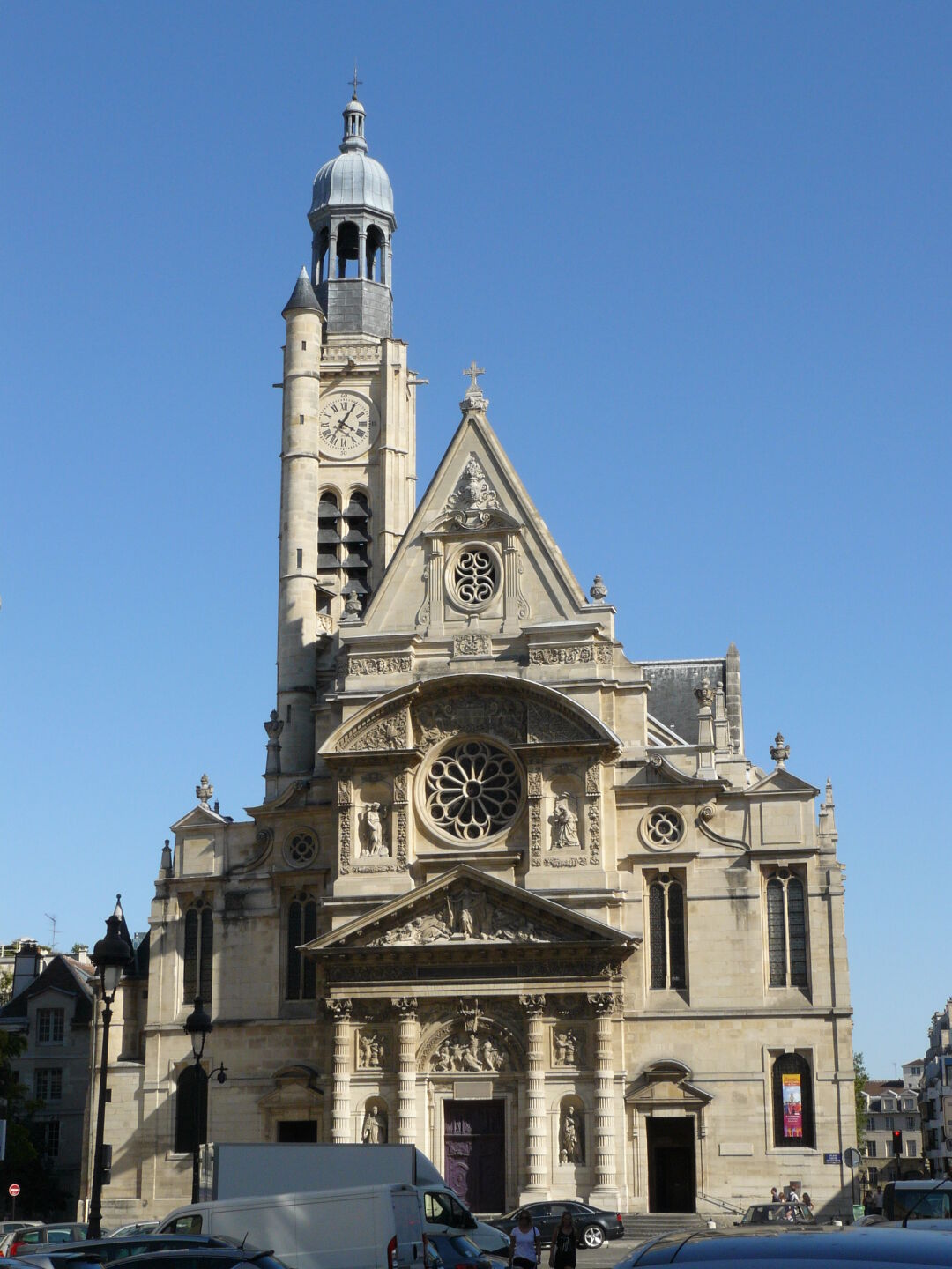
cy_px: 634
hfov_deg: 22.9
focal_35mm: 64
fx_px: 2347
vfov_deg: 30.3
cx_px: 476
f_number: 8
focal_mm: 10.7
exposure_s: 1/250
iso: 100
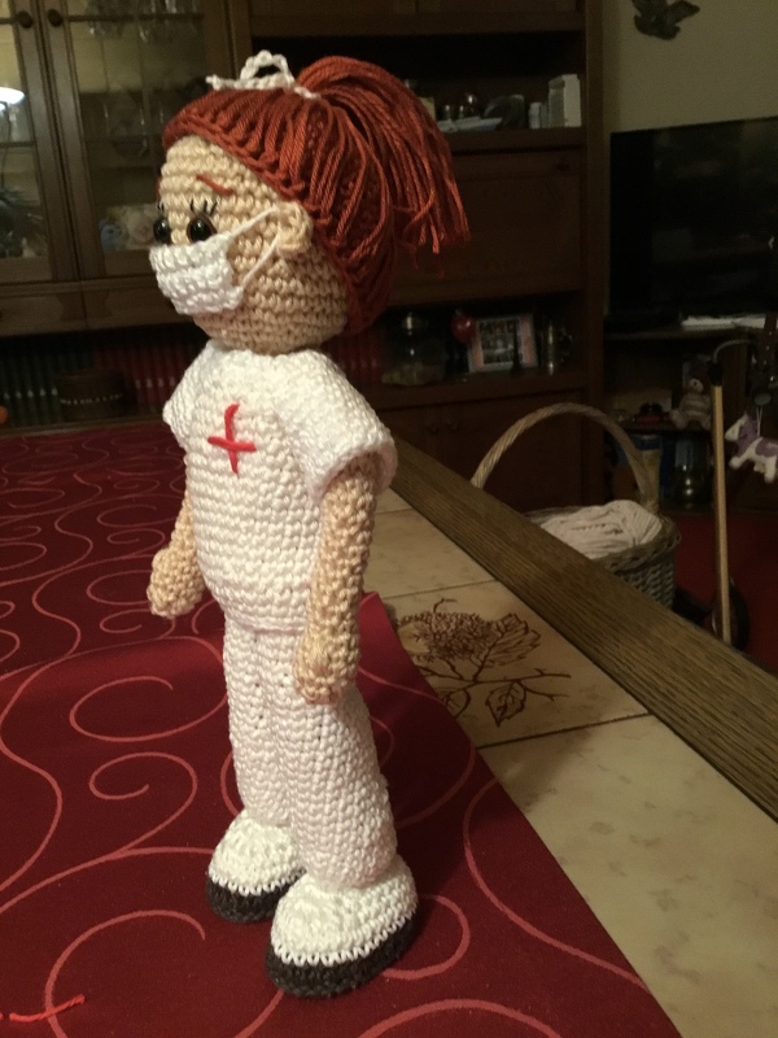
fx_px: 929
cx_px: 389
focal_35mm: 31
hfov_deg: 45.4
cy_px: 519
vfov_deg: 58.4
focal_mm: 3.3
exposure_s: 1/20
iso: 200
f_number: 2.4
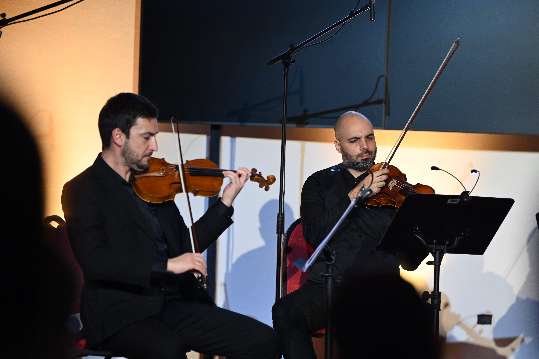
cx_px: 270
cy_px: 180
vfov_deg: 9.8
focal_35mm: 140
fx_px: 2096
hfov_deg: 14.7
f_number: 2.8
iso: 2000
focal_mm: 140
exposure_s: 1/200
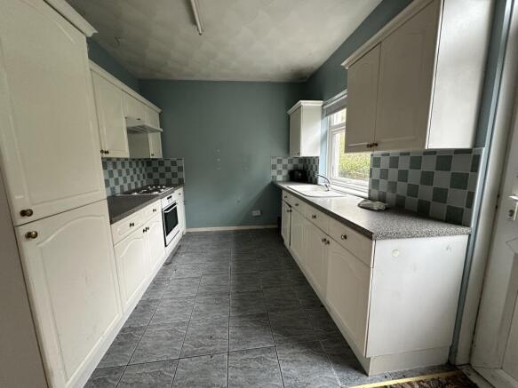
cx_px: 259
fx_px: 209
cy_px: 194
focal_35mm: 14
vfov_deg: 85.7
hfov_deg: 102.1
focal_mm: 2.22
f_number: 2.2
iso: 250
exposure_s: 1/99
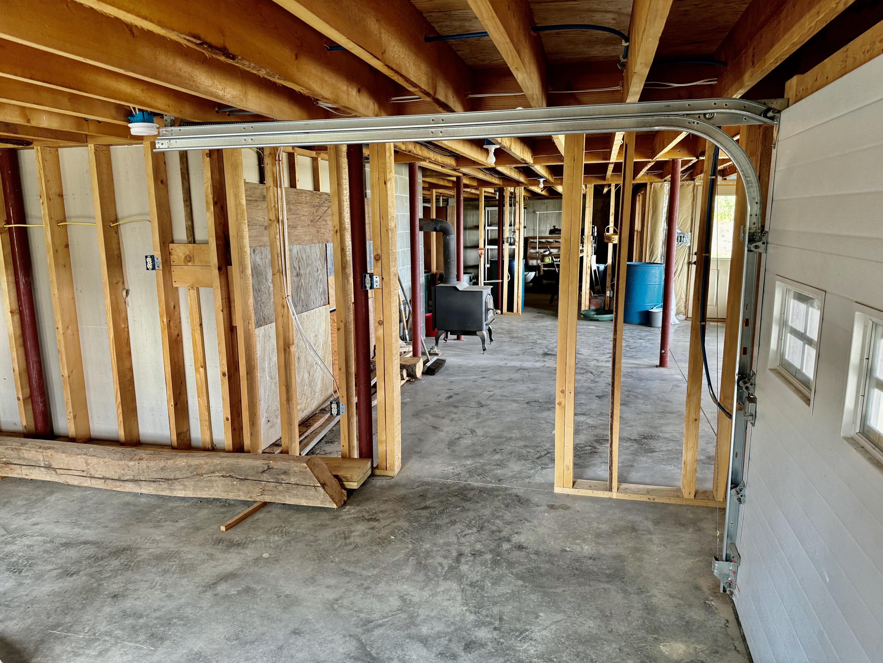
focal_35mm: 24
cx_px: 442
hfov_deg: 71.6
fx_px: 612
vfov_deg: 56.8
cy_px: 332
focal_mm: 6.76
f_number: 1.78
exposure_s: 1/60
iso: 250
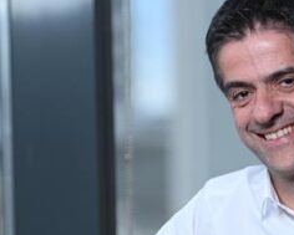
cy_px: 228
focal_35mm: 342
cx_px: 320
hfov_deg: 5.6
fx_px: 2977
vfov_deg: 4.5
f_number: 2.8
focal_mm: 112
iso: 100
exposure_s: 1/200
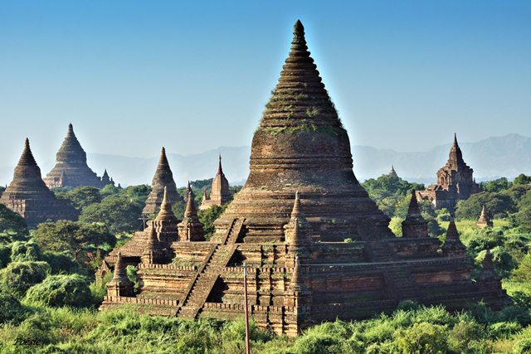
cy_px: 177
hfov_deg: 15.2
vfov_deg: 10.2
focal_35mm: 135
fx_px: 1992
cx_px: 266
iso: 100
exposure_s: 1/200
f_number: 8
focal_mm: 90
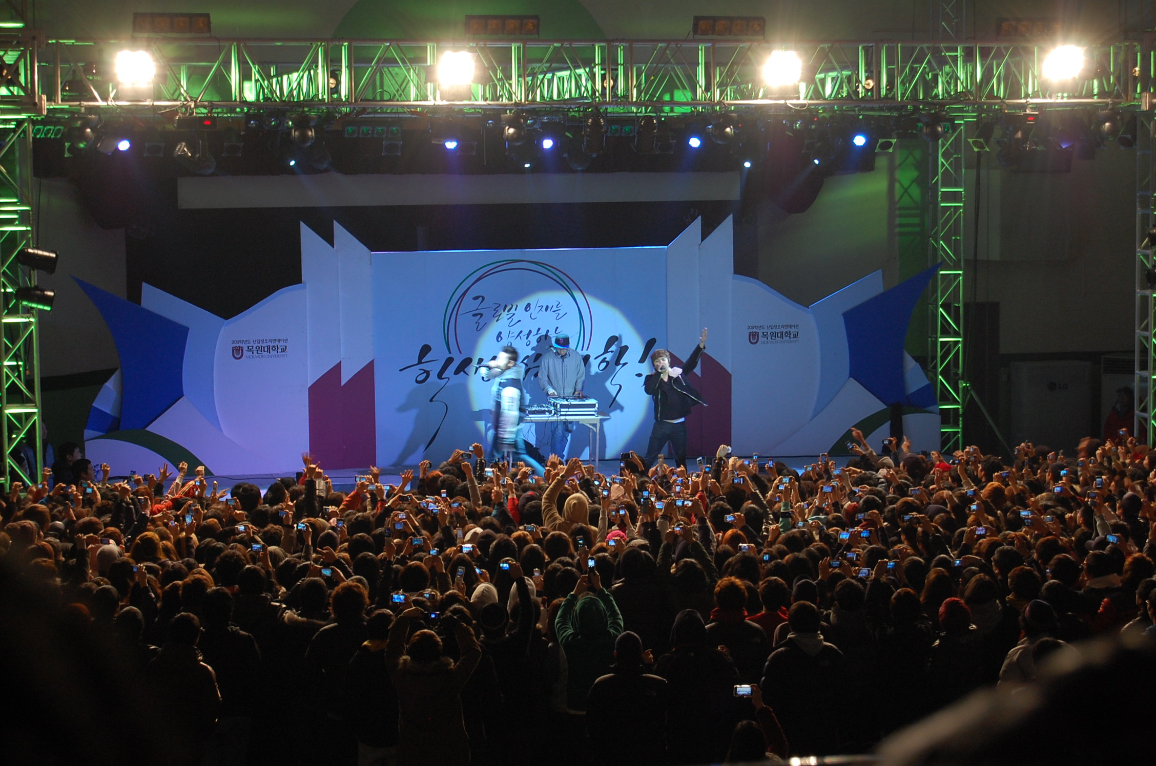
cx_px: 578
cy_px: 383
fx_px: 2645
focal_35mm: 82
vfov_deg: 16.5
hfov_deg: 24.7
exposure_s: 1/30
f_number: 5.6
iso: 560
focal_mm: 55
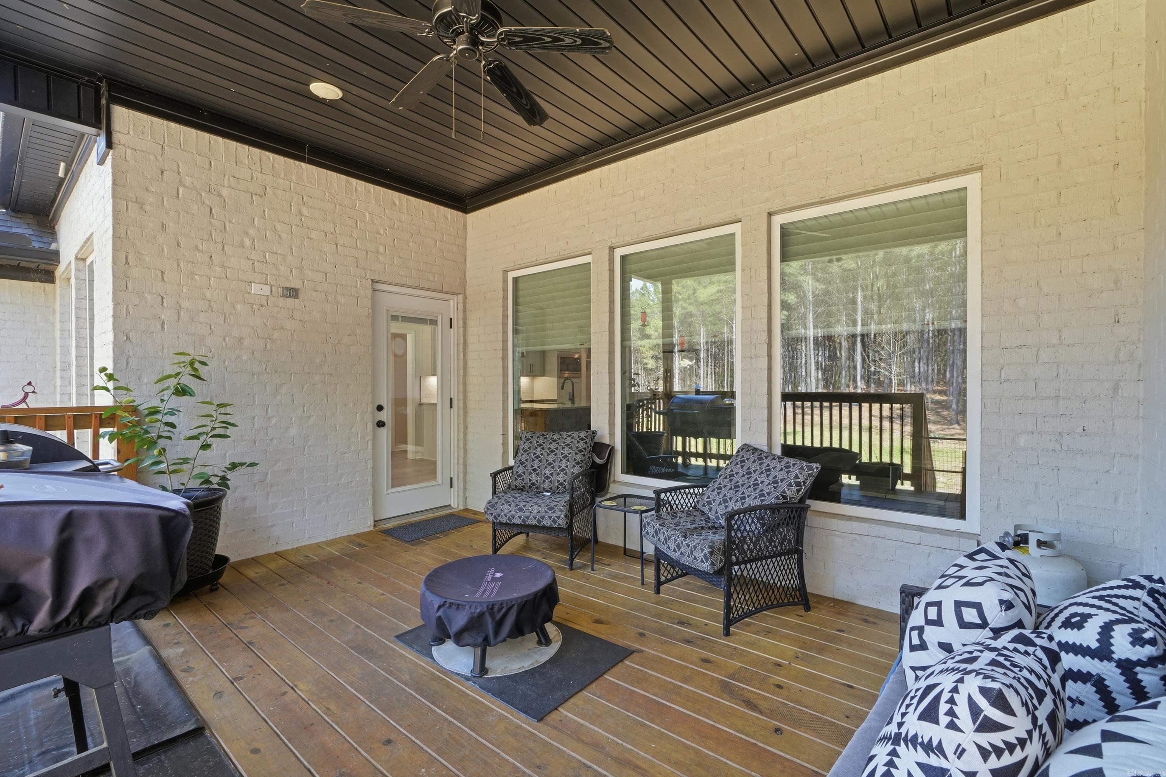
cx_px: 583
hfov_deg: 100.4
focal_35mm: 15
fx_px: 486
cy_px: 388
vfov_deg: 77.3
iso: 320
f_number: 9
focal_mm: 10
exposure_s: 1/60
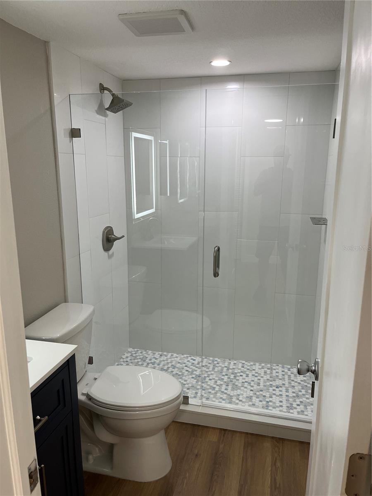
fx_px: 373
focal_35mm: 26
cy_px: 248
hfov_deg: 53.1
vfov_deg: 67.3
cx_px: 186
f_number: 1.6
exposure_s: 1/120
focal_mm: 5.1
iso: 125
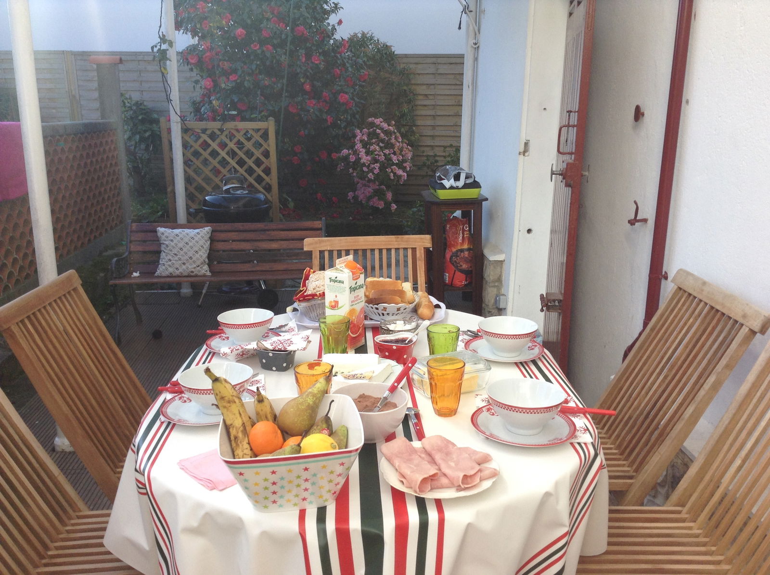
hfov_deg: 55.4
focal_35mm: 33
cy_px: 288
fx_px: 733
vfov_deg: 42.8
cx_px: 385
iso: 25
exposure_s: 1/355
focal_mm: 3.3
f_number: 2.4
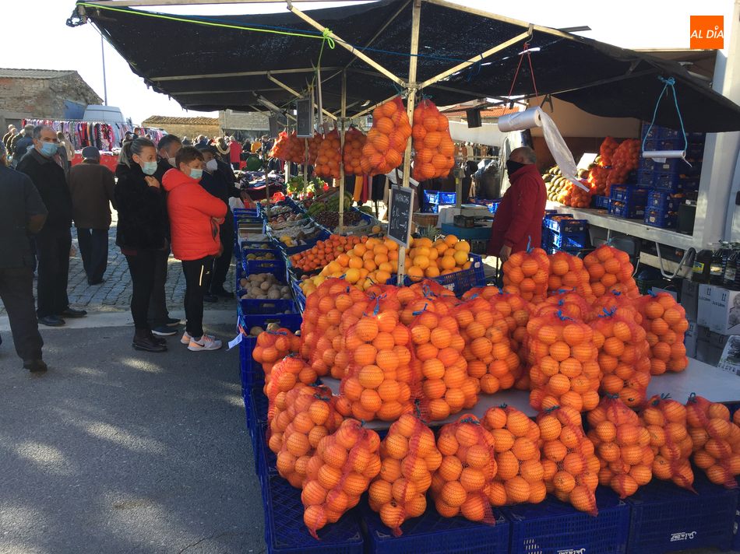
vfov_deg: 48.2
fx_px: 620
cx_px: 370
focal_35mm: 29
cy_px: 277
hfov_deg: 61.7
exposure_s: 1/299
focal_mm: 4.15
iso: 32
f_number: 2.2
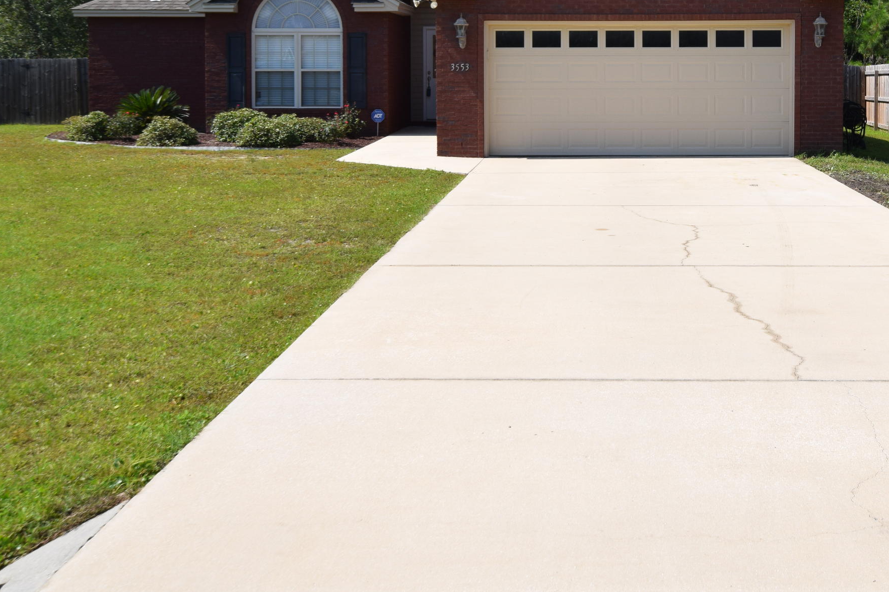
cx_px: 588
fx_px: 1259
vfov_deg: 25.9
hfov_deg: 38.5
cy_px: 99
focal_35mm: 51
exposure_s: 1/400
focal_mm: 20
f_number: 10
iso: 200
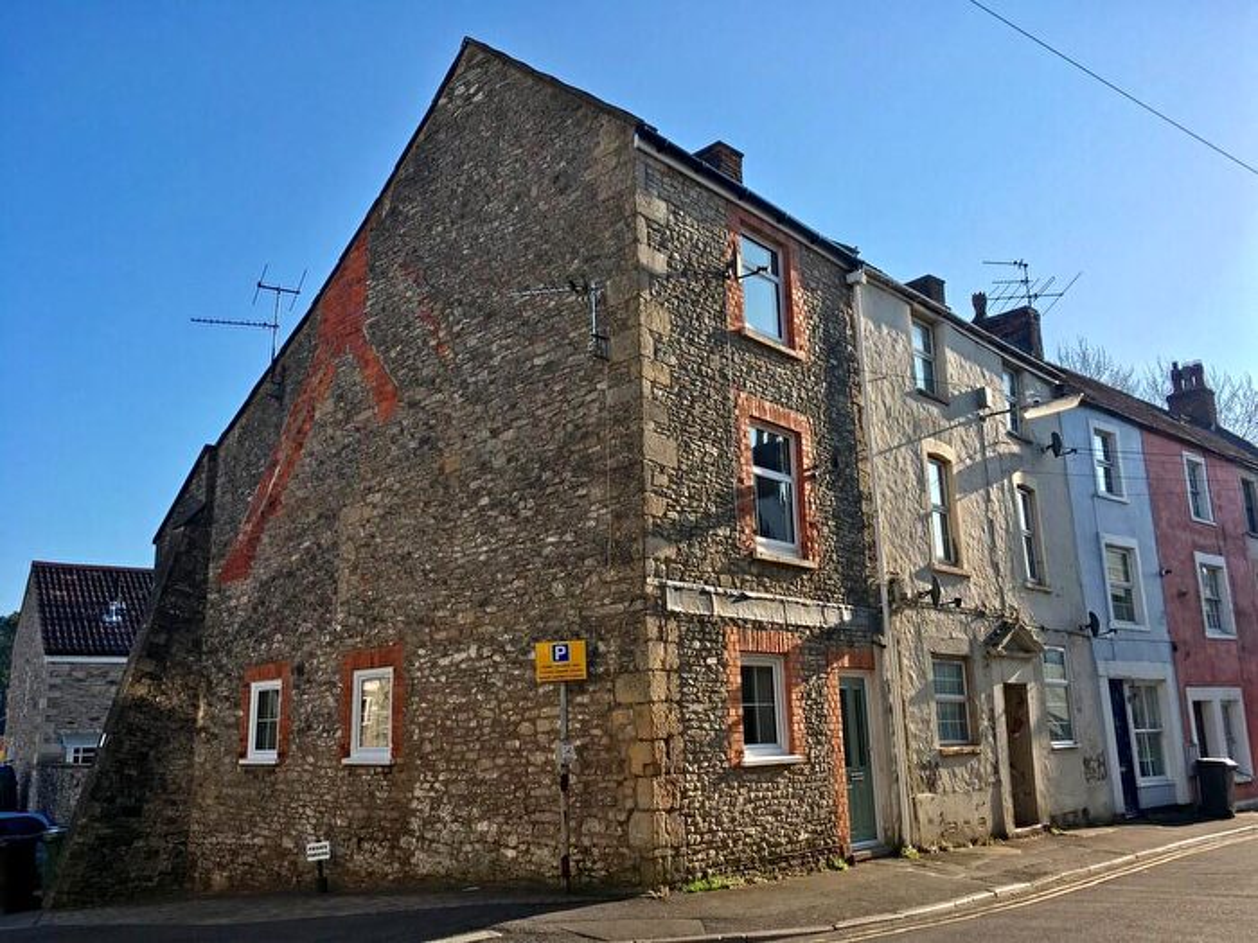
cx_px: 629
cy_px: 472
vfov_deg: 48.2
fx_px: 1054
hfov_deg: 61.7
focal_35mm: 29
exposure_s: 1/1202
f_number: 2.2
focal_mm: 4.15
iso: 25
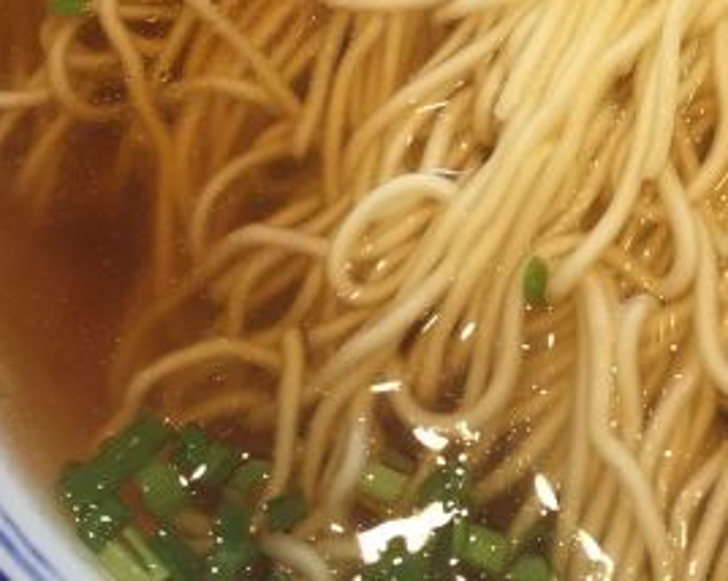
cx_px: 702
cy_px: -119
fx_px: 1593
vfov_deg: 19.5
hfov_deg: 24.7
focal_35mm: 74
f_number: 2.2
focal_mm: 4.15
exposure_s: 1/33
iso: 32
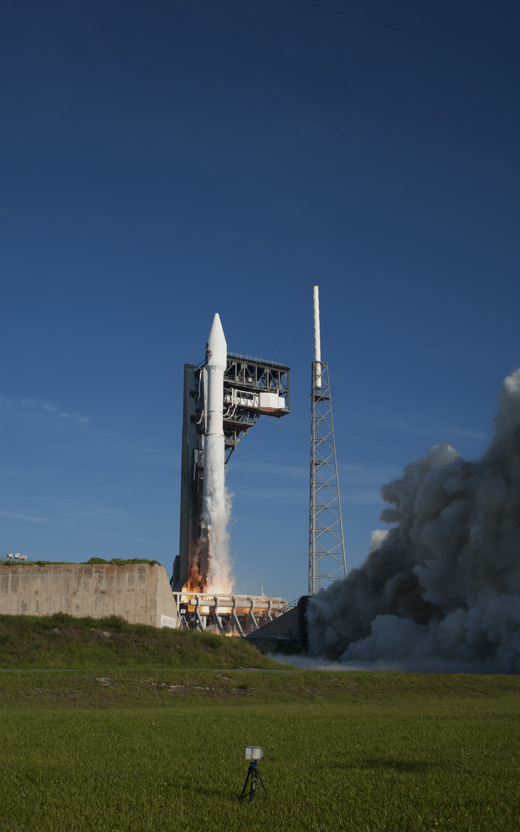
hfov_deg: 35.3
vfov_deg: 54.0
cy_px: 418
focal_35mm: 36
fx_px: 816
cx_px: 247
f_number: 8
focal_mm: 35
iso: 200
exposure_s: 1/1250
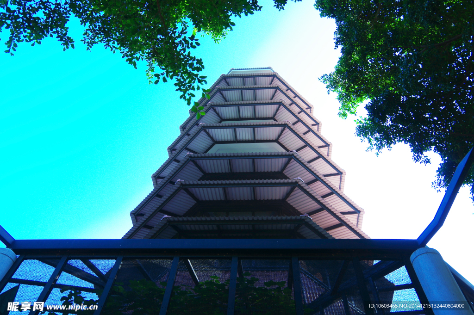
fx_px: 355
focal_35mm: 27
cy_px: 158
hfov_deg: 67.4
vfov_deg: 47.9
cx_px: 237
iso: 100
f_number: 5.6
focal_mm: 18
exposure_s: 1/100
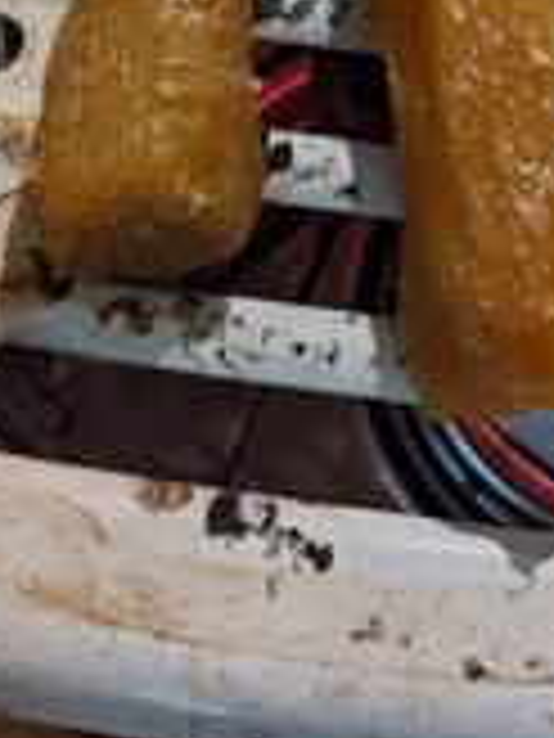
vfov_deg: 28.1
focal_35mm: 66
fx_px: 1408
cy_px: 50
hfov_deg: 22.2
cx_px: 360
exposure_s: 1/24
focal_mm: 4.44
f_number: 1.8
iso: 384
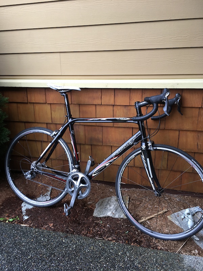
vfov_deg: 61.7
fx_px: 227
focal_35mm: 29
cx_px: 102
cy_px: 136
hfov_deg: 48.2
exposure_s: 1/60
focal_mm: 4.15
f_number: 2.2
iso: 25
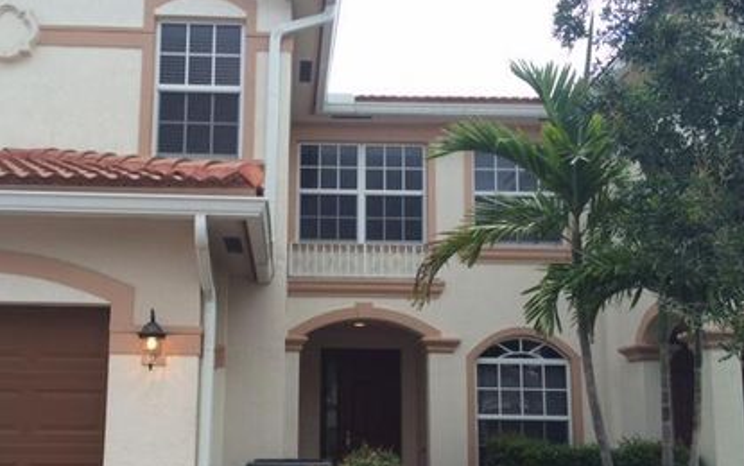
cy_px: 322
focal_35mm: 37
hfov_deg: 52.4
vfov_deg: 34.1
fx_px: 751
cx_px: 303
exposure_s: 1/154
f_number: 2.2
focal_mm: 4.15
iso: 32
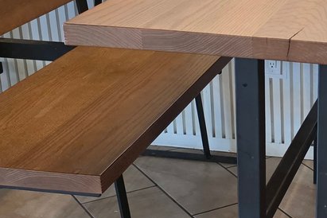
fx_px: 799
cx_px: 334
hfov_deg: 22.2
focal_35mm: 88
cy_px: 158
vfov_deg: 15.5
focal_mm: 6.3
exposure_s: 1/120
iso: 800
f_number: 1.7
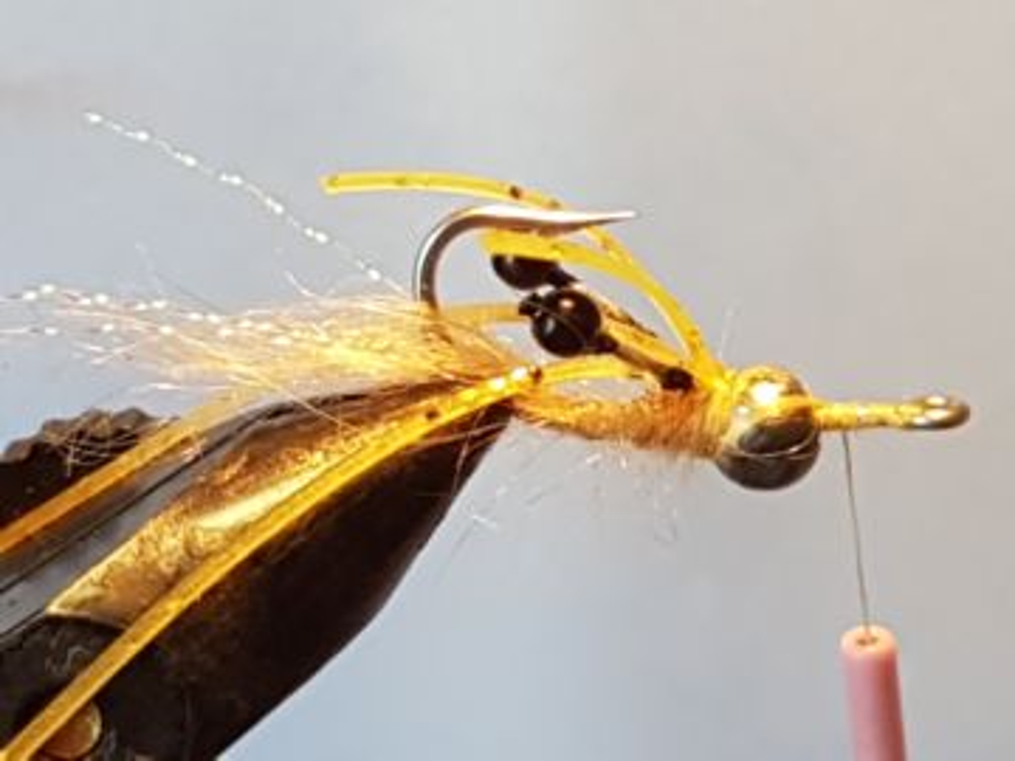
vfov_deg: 53.1
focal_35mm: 26
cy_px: 380
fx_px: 762
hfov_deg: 67.3
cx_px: 508
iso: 100
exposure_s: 1/100
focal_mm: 4.2
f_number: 1.7
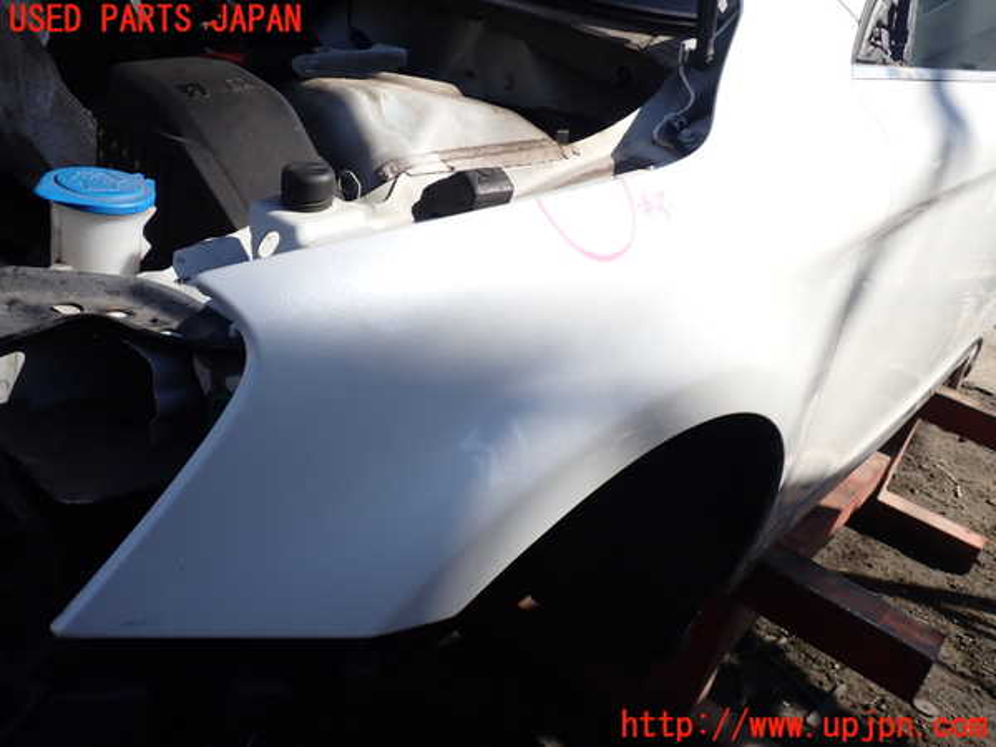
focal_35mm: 30
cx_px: 498
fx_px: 863
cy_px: 374
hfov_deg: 60.0
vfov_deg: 46.8
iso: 100
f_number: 3.2
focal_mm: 5.4
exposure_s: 1/1000
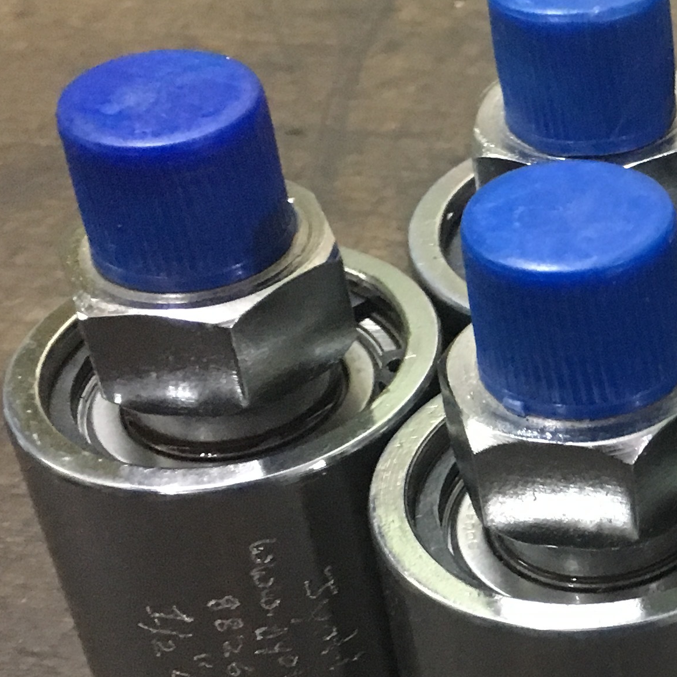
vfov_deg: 19.5
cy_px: 431
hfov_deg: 18.1
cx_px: 902
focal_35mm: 89
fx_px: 1969
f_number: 2.2
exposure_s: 1/17
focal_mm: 4.15
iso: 400
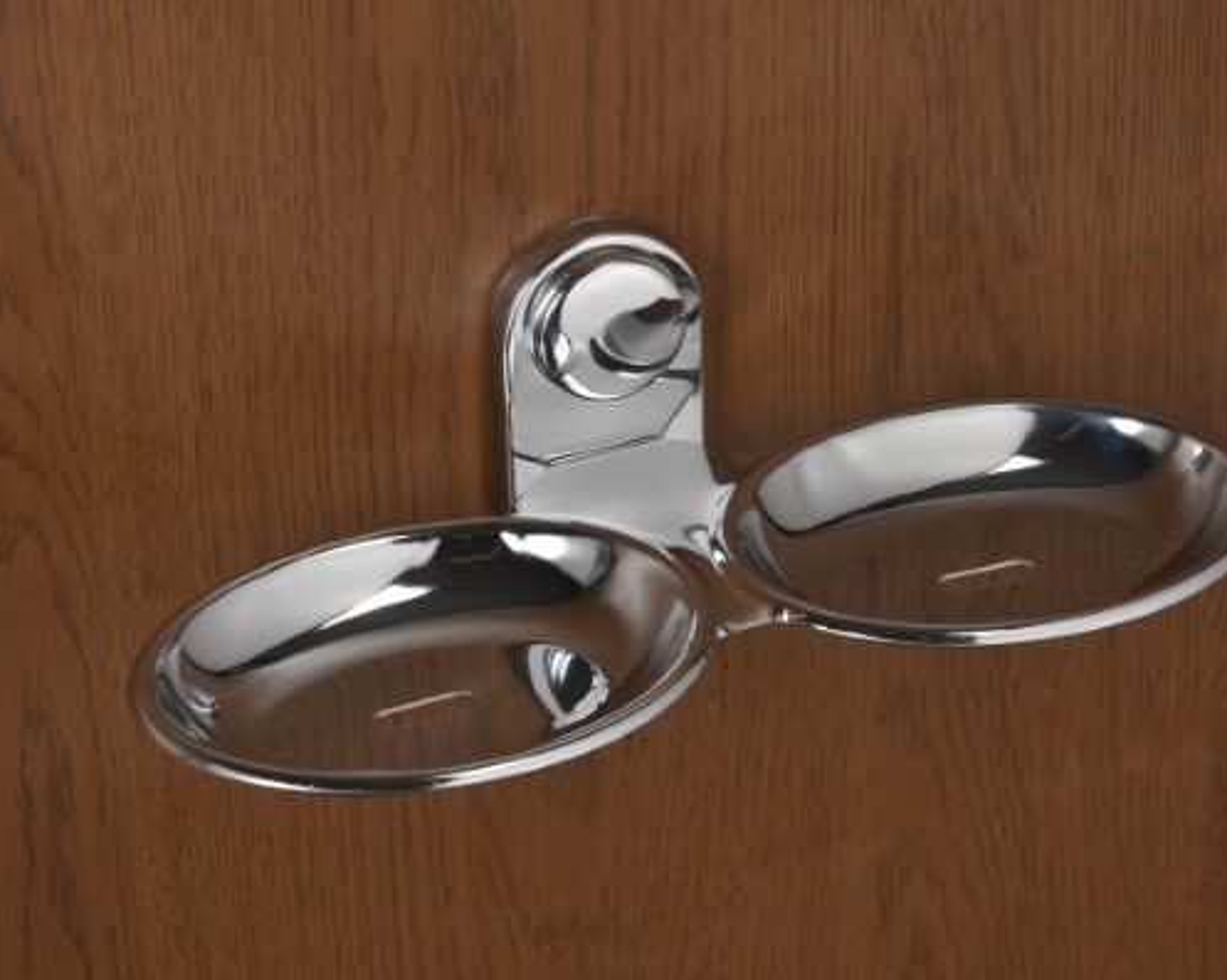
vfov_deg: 10.7
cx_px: 679
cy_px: 491
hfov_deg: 13.4
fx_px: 5226
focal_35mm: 144
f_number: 16
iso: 160
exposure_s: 1/50
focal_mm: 85
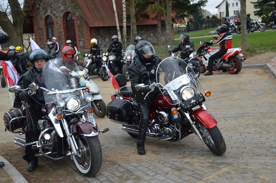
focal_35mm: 45
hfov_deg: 43.7
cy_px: 93
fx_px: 344
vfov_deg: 29.7
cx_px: 144
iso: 1600
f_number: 5.6
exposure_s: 1/2000
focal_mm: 28
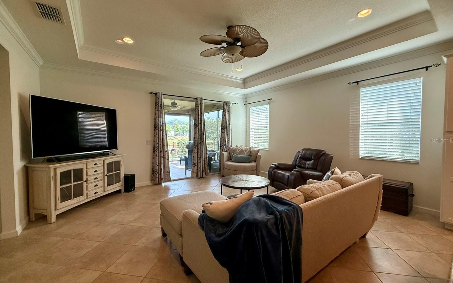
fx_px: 185
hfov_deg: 101.5
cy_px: 140
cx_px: 229
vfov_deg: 74.8
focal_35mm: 15
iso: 160
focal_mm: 2.22
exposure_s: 1/120
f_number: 2.2
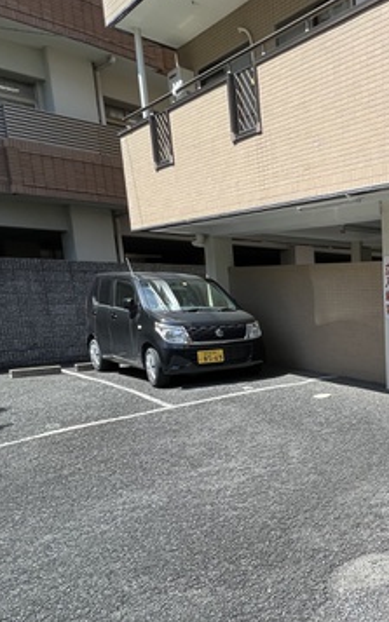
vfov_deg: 67.6
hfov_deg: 34.9
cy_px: 381
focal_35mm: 27
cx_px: 483
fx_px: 458
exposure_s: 1/602
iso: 32
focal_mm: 1.57
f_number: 1.8
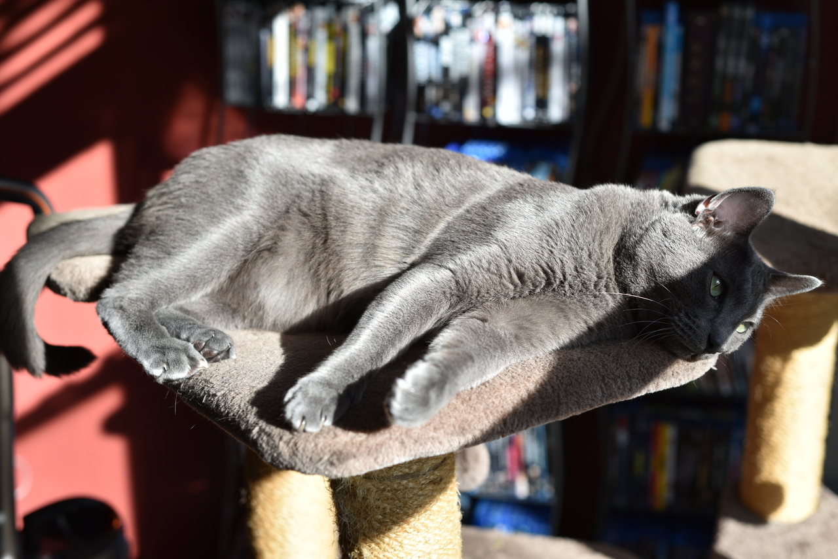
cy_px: 280
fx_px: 1164
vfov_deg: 27.0
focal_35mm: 50
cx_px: 419
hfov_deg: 39.6
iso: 100
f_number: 3.5
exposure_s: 1/320
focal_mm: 50
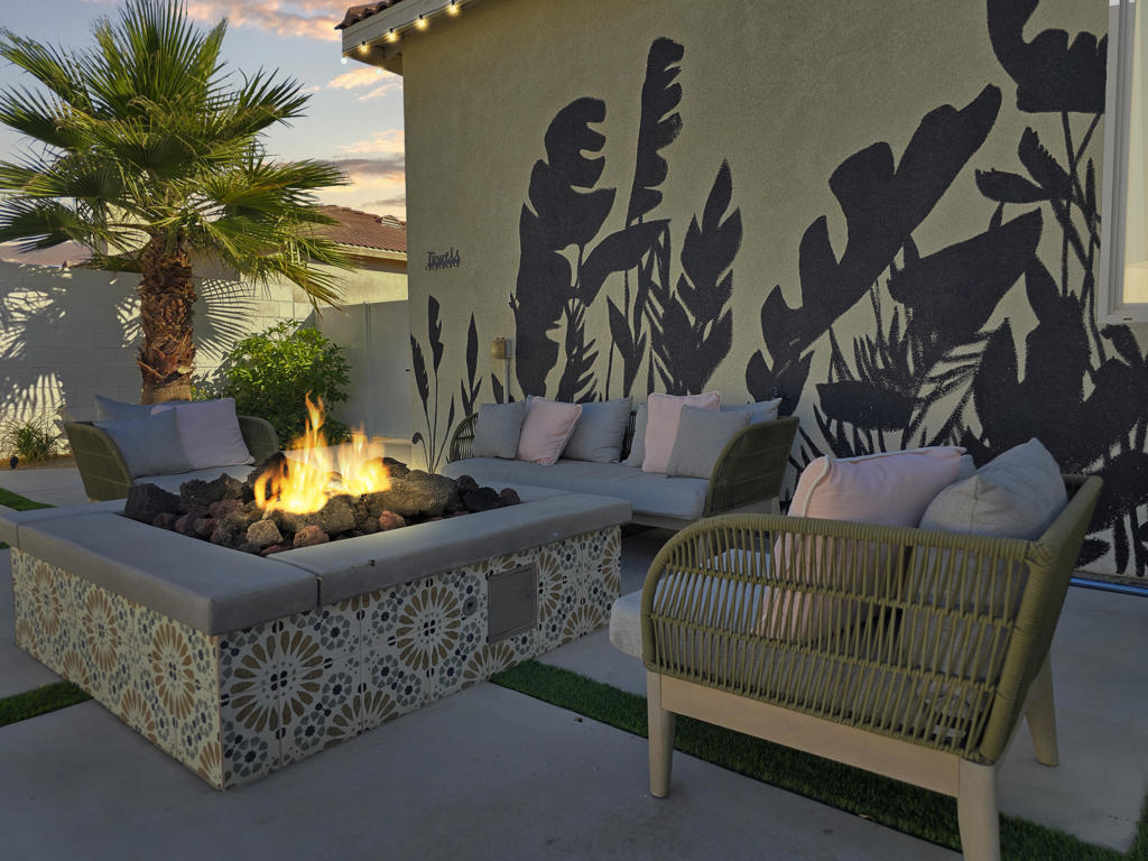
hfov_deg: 73.9
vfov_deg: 58.9
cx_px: 574
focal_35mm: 23
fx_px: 763
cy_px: 430
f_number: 1.7
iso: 12
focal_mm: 6.3
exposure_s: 1/342
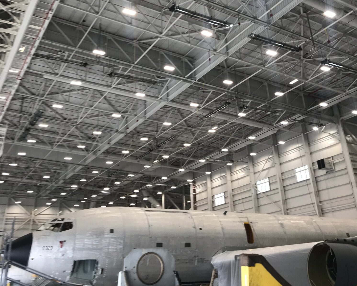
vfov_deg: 38.8
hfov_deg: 49.1
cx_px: 181
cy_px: 63
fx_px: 391
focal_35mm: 37
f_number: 1.8
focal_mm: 3.99
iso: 32
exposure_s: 1/60
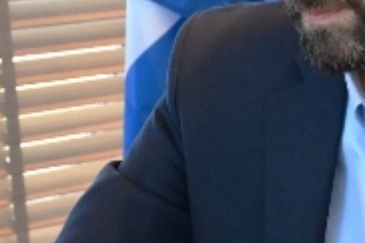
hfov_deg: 10.2
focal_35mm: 198
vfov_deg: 6.9
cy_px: 67
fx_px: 2006
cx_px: 445
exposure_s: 1/125
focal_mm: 30
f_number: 4.8
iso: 1000
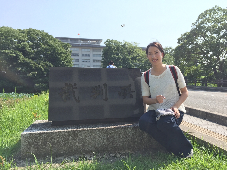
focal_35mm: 29
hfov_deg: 61.7
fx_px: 190
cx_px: 114
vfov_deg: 48.2
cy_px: 85
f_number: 2.2
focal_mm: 4.15
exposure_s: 1/1099
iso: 32
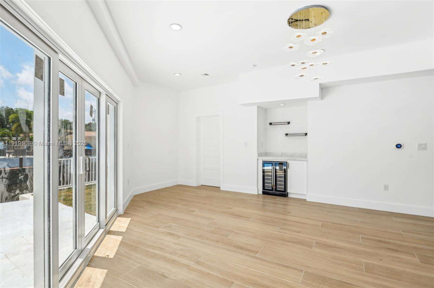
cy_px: 144
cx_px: 217
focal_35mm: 18
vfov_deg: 67.3
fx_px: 217
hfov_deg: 90.1
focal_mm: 18
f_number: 8
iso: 100
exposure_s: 1/160
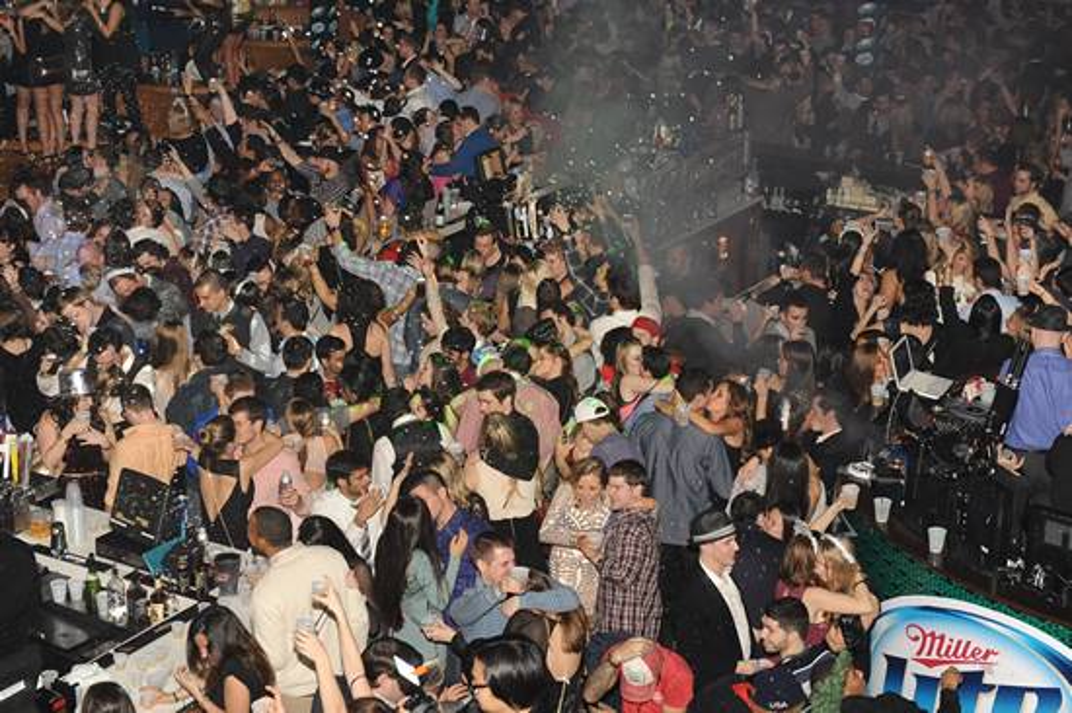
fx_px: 2083
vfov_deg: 19.4
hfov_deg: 28.9
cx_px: 536
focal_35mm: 70
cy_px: 356
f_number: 5.6
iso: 3200
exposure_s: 1/180
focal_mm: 70
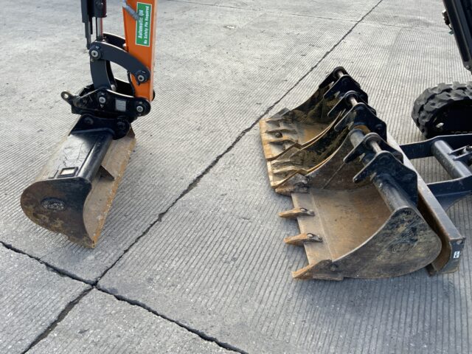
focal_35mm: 29
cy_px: 177
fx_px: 395
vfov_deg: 48.2
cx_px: 236
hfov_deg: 61.7
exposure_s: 1/268
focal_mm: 3
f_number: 1.8
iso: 16
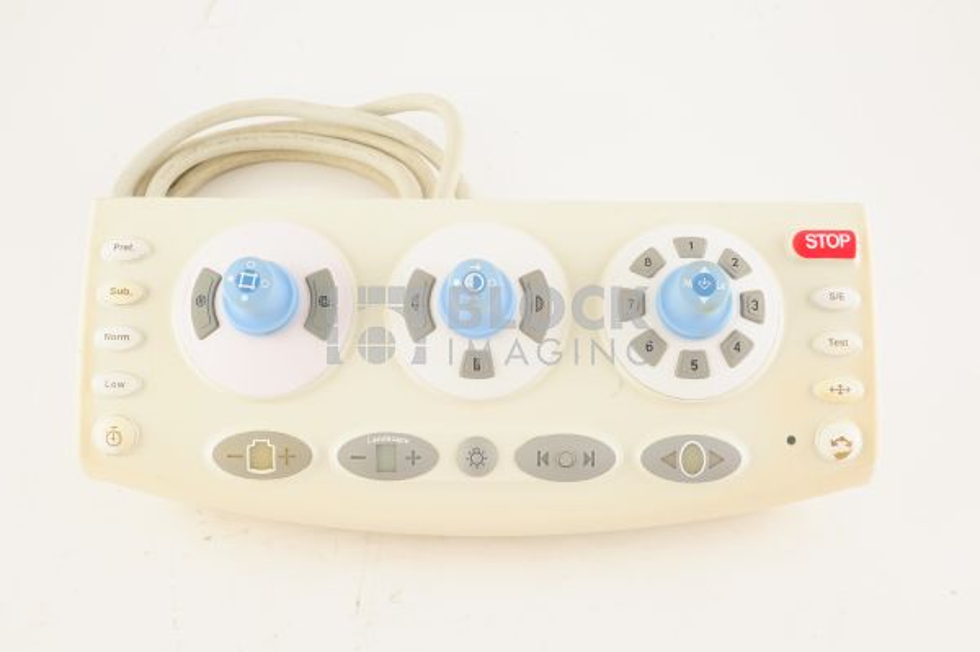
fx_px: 1360
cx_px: 490
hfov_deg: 39.6
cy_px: 326
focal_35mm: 50
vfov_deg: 26.9
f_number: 11
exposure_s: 1/125
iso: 1600
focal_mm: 50
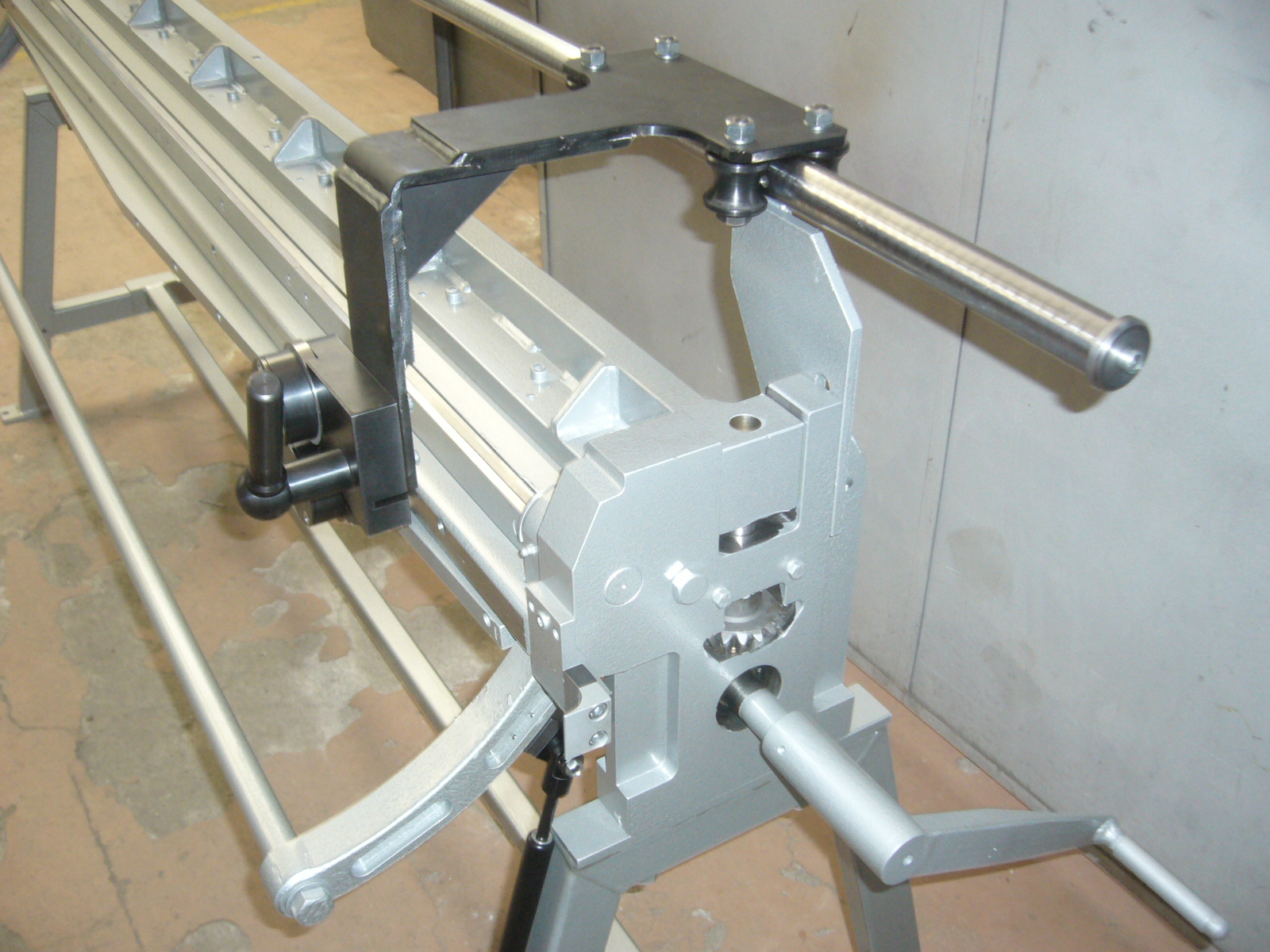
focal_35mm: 35
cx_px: 635
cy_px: 476
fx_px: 1284
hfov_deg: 52.6
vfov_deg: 40.7
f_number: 2.8
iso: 200
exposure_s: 1/30
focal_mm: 5.8
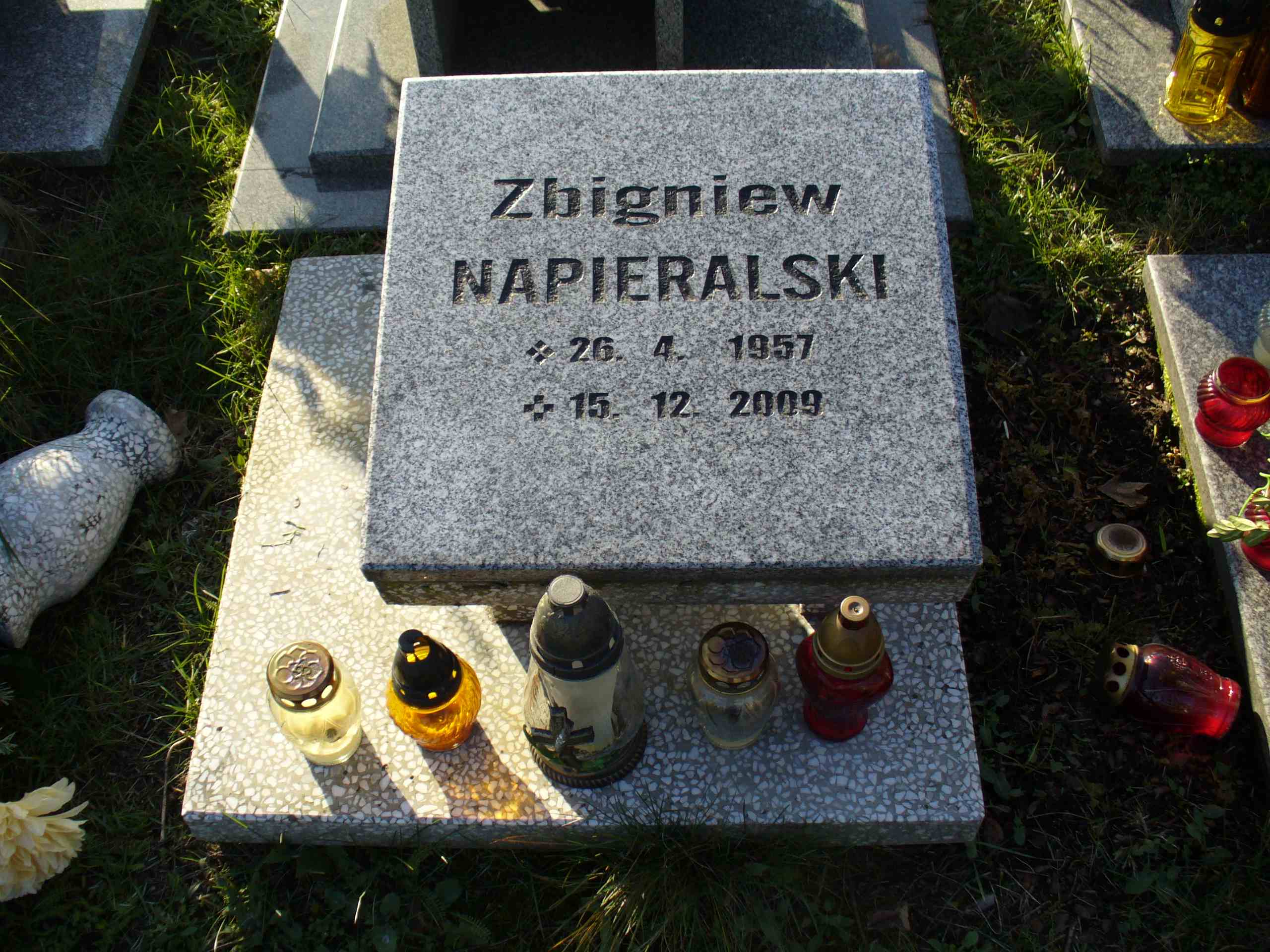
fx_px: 1357
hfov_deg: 50.1
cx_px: 635
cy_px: 476
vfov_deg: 38.7
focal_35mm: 37
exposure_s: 1/500
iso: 80
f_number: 2.8
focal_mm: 6.1
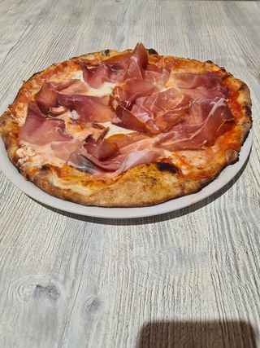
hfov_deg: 54.9
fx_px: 250
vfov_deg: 69.4
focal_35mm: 25
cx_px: 130
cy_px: 174
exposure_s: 1/100
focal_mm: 7
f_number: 1.8
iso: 64
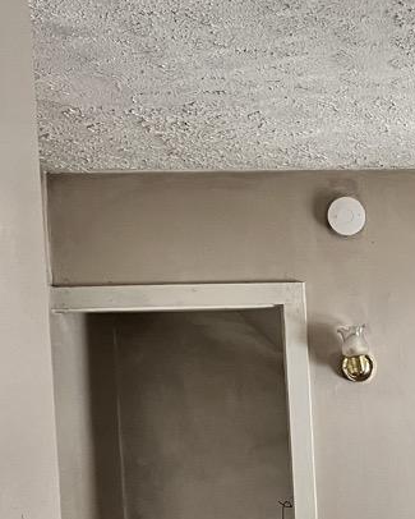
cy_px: 487
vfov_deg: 23.1
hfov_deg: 18.0
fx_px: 1228
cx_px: 531
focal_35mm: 80
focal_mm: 5.7
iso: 200
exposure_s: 1/60
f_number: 1.5
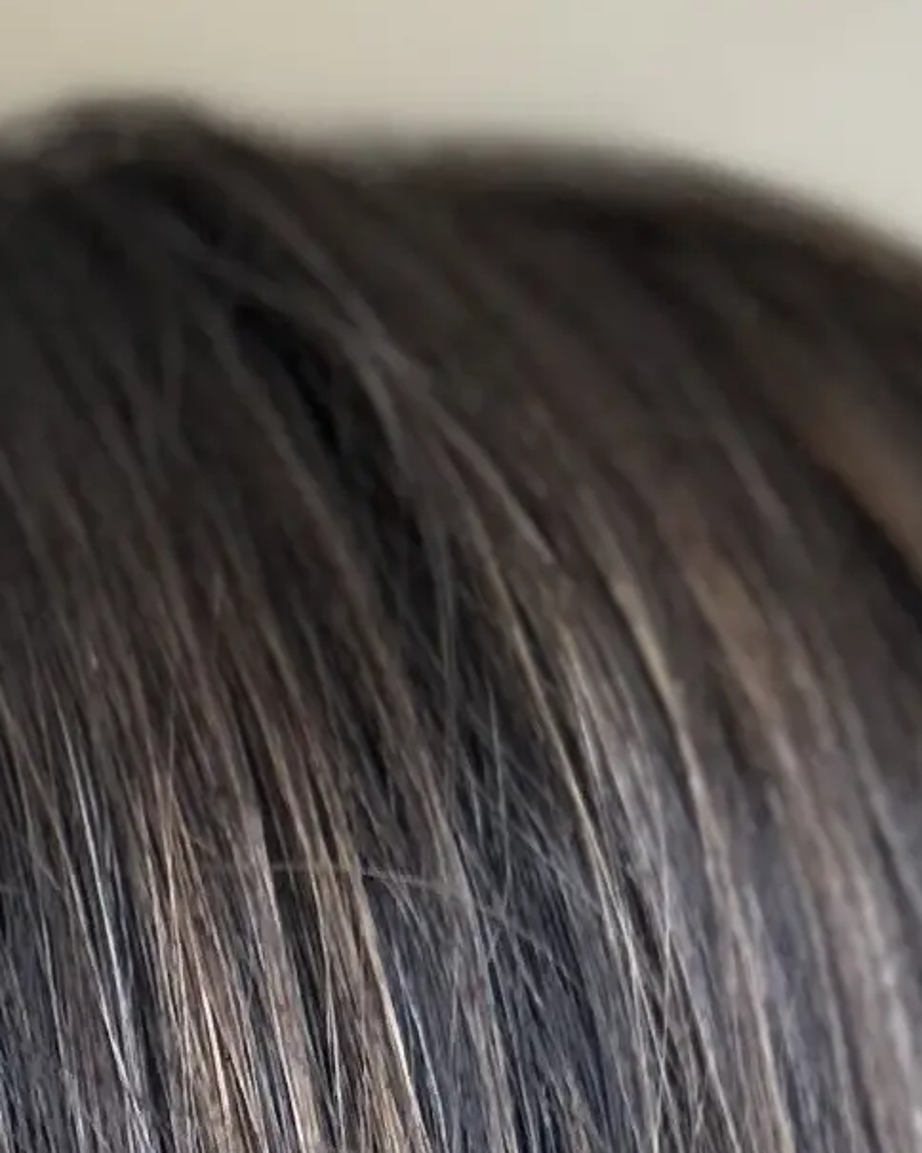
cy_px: 2788
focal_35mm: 169
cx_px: 373
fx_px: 5765
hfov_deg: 9.1
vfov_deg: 10.0
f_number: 1.5
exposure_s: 1/121
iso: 80
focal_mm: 5.7
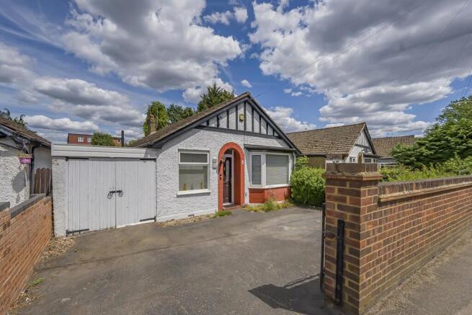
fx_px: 157
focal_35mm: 12
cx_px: 236
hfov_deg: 112.6
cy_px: 158
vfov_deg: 90.0
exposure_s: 1/1600
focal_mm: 12
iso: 320
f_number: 9
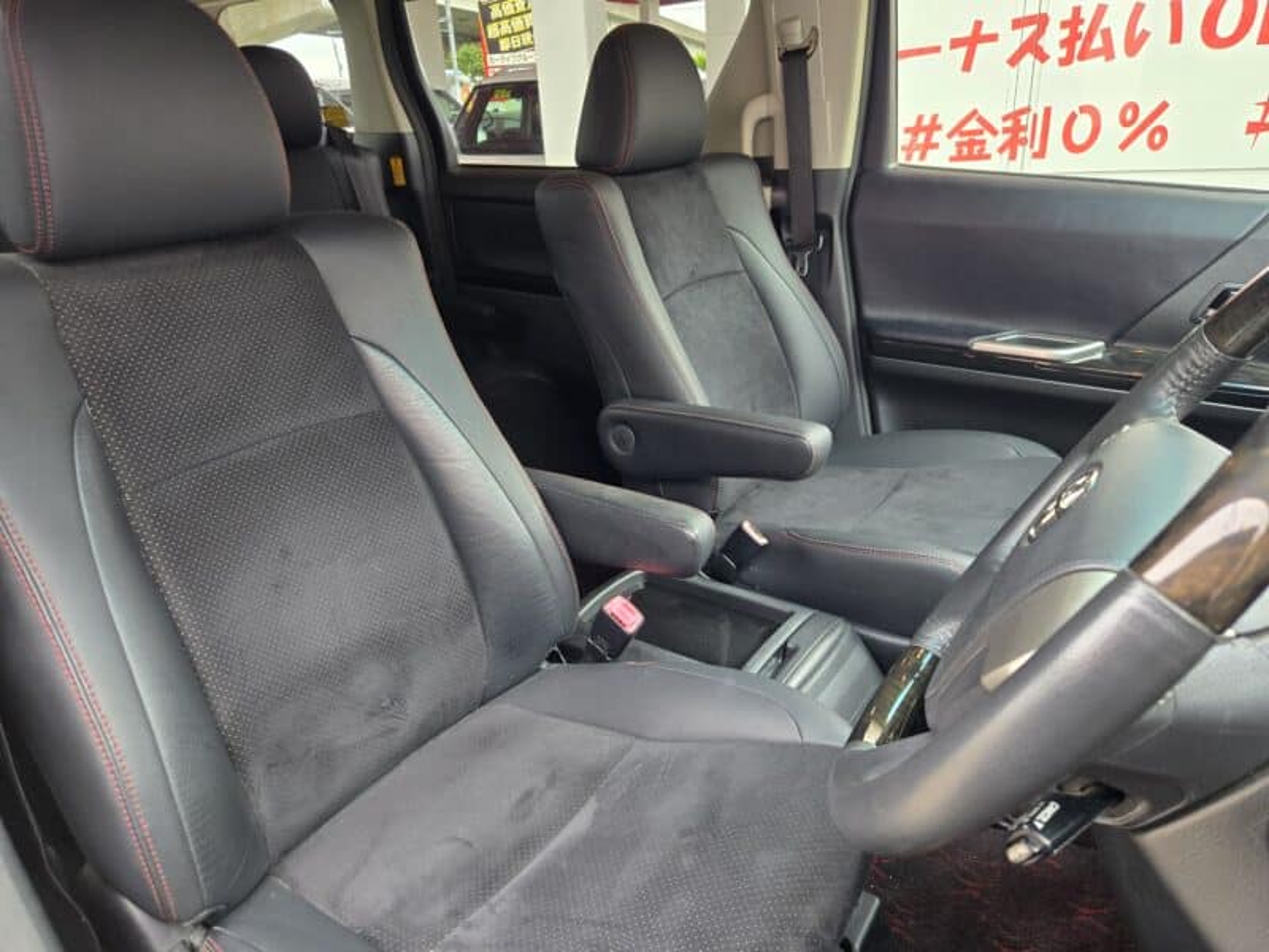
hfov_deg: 73.9
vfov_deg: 58.9
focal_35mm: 23
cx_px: 634
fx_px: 843
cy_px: 476
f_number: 1.8
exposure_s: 1/180
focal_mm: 5.4
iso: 160
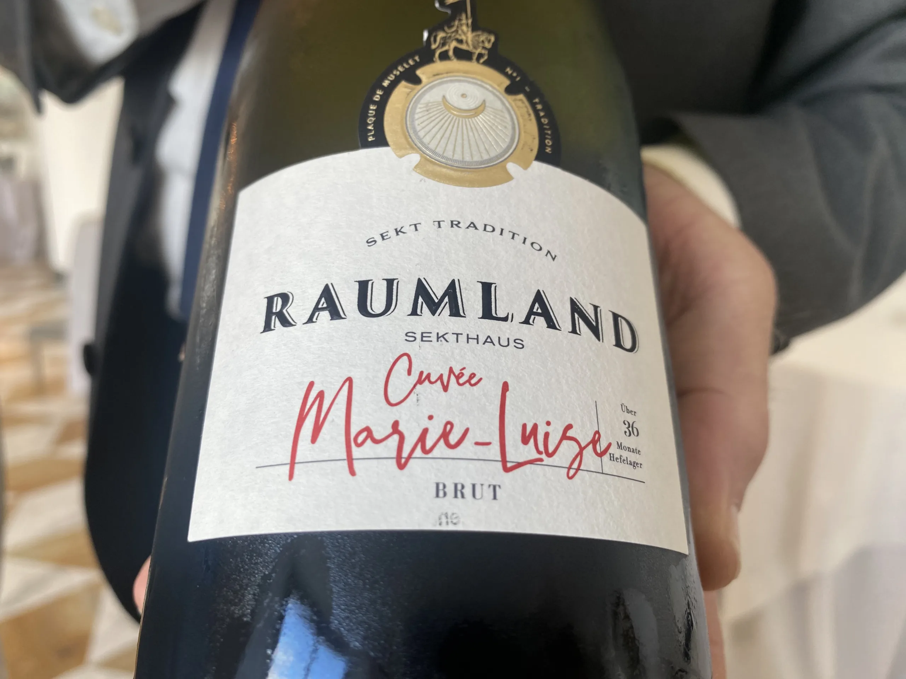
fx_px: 680
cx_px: 453
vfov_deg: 53.1
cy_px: 340
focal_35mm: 26
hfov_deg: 67.3
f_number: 1.8
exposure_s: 1/100
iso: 40
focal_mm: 4.25
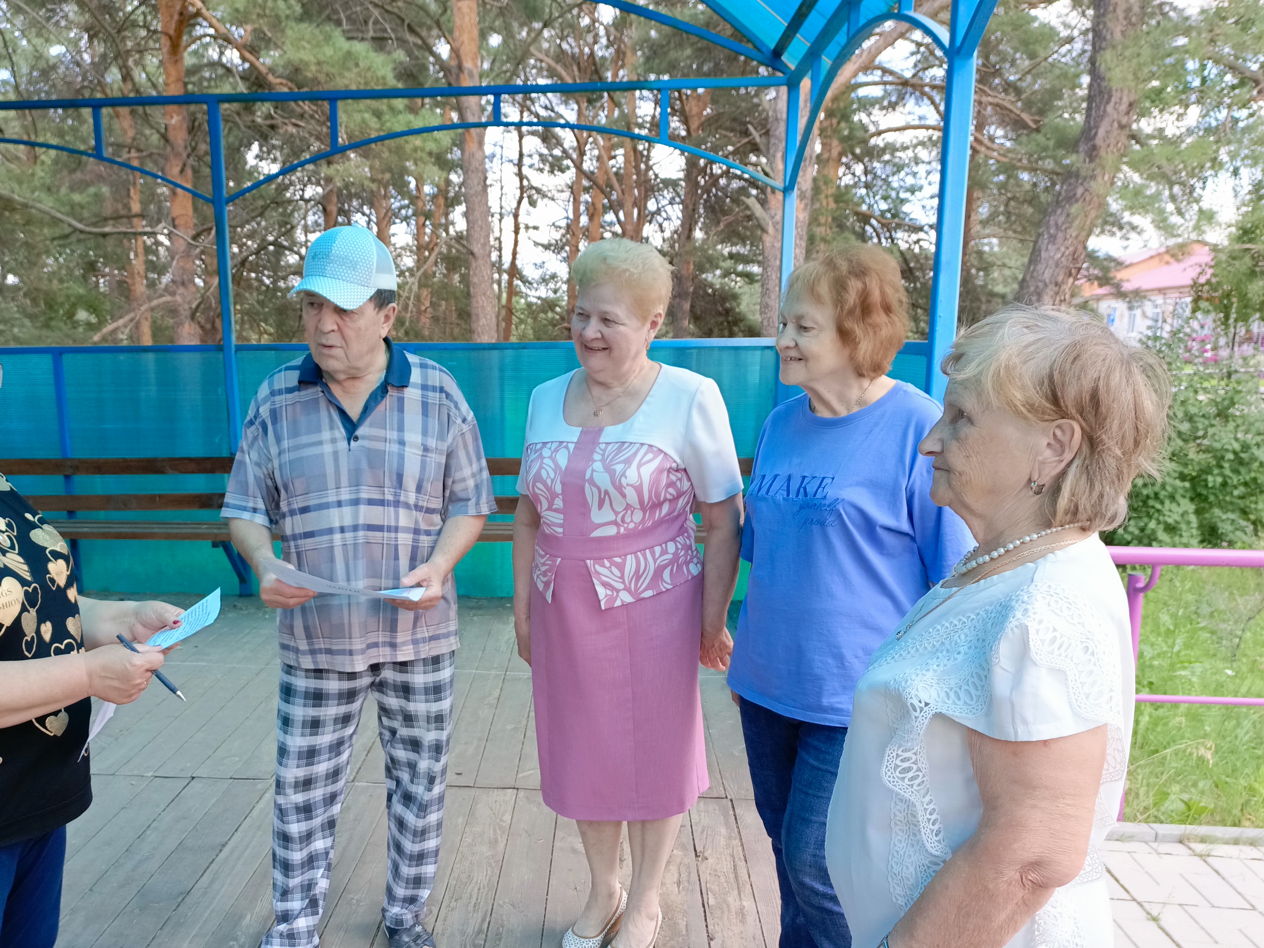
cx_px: 481
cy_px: 586
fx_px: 1132
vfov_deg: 45.1
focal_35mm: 31
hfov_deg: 57.7
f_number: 1.7
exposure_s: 1/99.9
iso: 74
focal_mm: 5.25
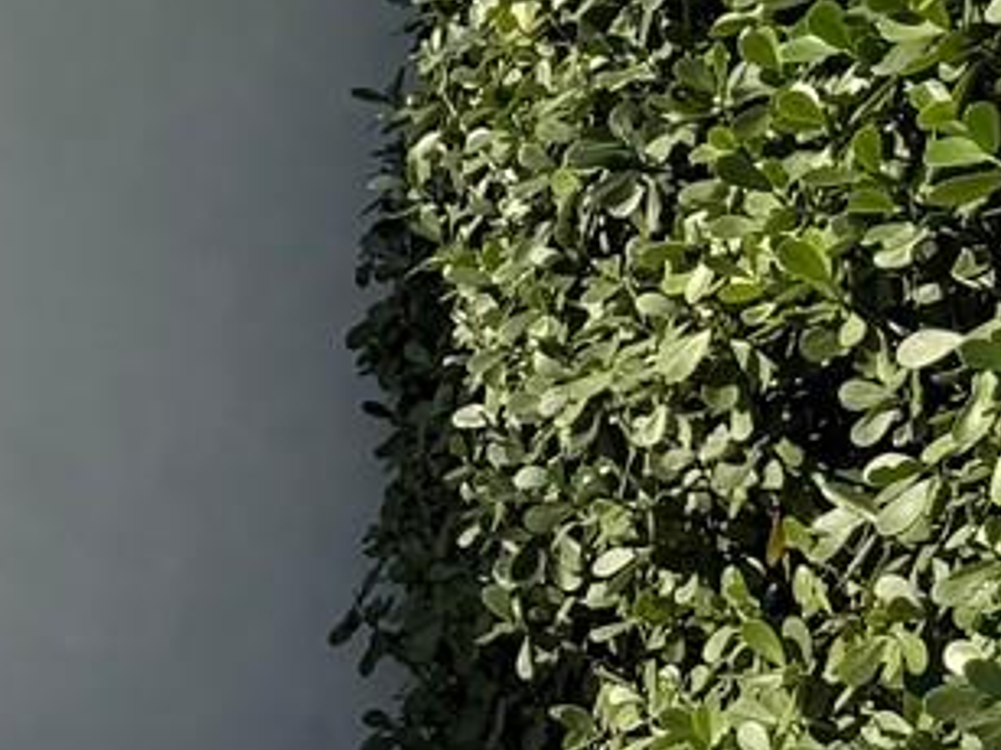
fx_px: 3613
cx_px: -1500
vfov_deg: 11.8
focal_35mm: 125
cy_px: 166
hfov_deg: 12.1
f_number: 1.78
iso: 80
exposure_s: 1/5714
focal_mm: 6.76
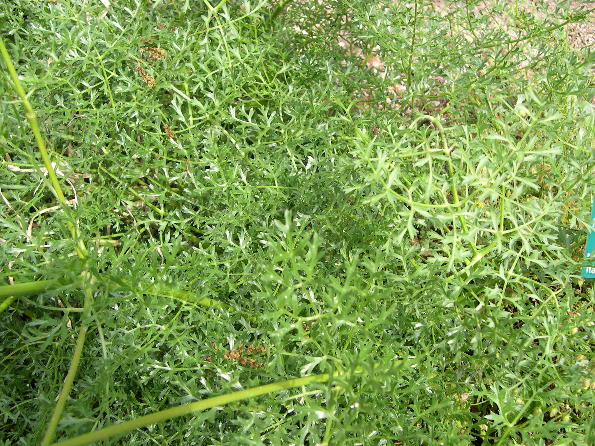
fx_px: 653
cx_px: 298
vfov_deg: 37.7
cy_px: 223
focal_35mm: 38
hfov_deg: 49.0
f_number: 2.8
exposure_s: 1/331
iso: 100
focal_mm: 8
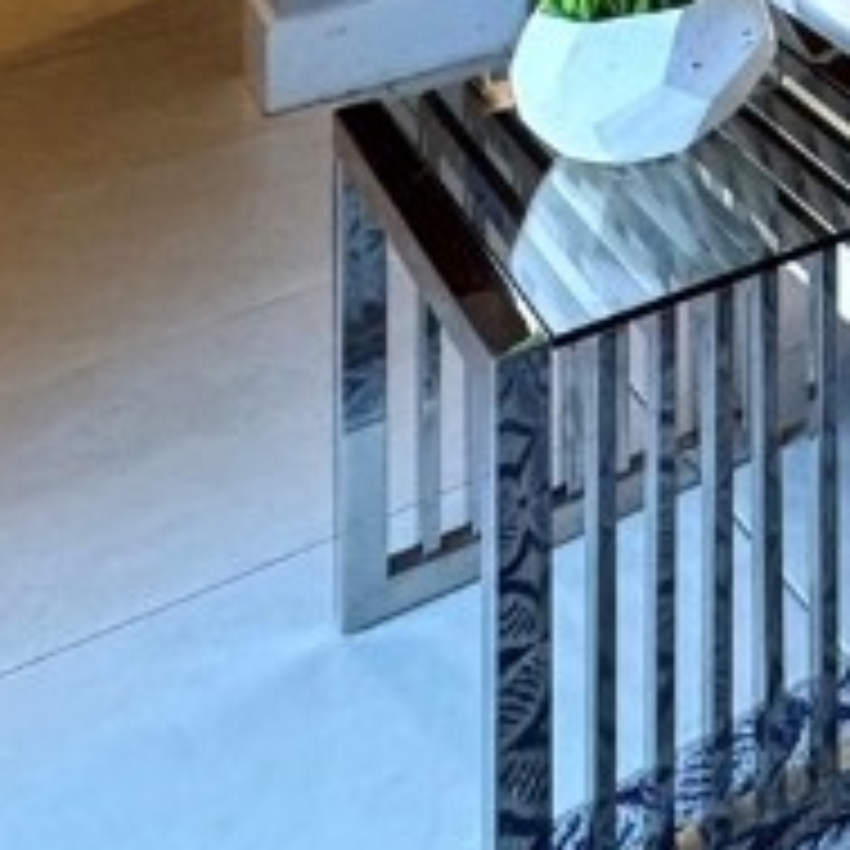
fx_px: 1861
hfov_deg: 17.7
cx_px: 1713
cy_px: -747
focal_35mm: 67
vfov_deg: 18.8
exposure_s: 1/120
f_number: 2.2
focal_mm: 2.22
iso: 200
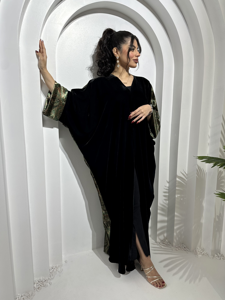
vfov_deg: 71.6
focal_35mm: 24
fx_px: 208
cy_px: 150
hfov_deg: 56.8
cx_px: 112
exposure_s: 1/170
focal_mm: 6.86
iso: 64
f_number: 1.78
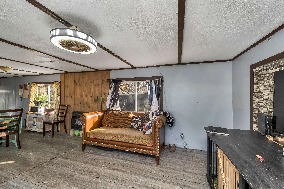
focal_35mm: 14
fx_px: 110
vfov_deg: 81.2
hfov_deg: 104.3
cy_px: 94
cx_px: 142
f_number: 8
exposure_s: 1/10
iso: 400
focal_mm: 14
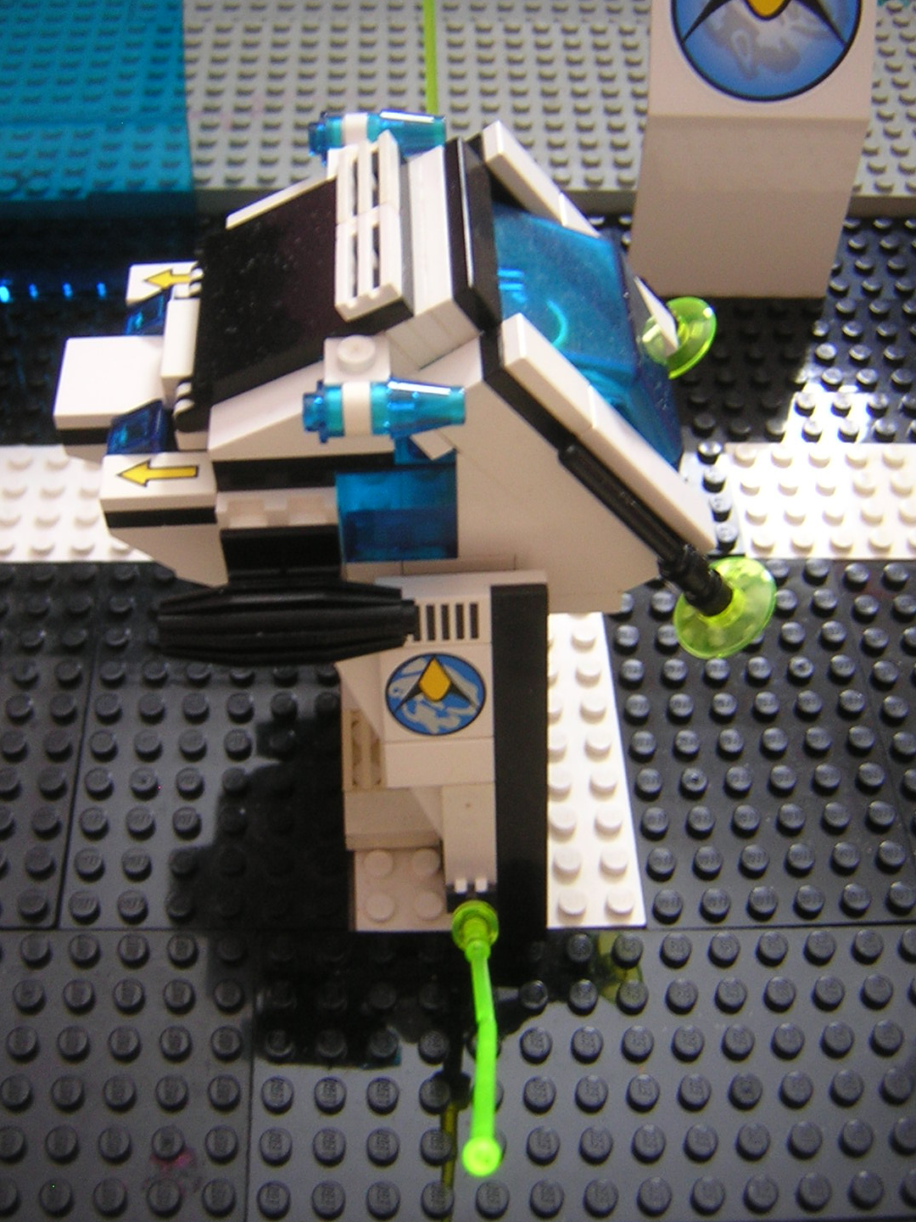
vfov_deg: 46.8
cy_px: 567
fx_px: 1411
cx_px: 455
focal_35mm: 40
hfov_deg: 36.0
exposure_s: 1/3.5
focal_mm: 4.7
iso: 174
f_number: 2.6
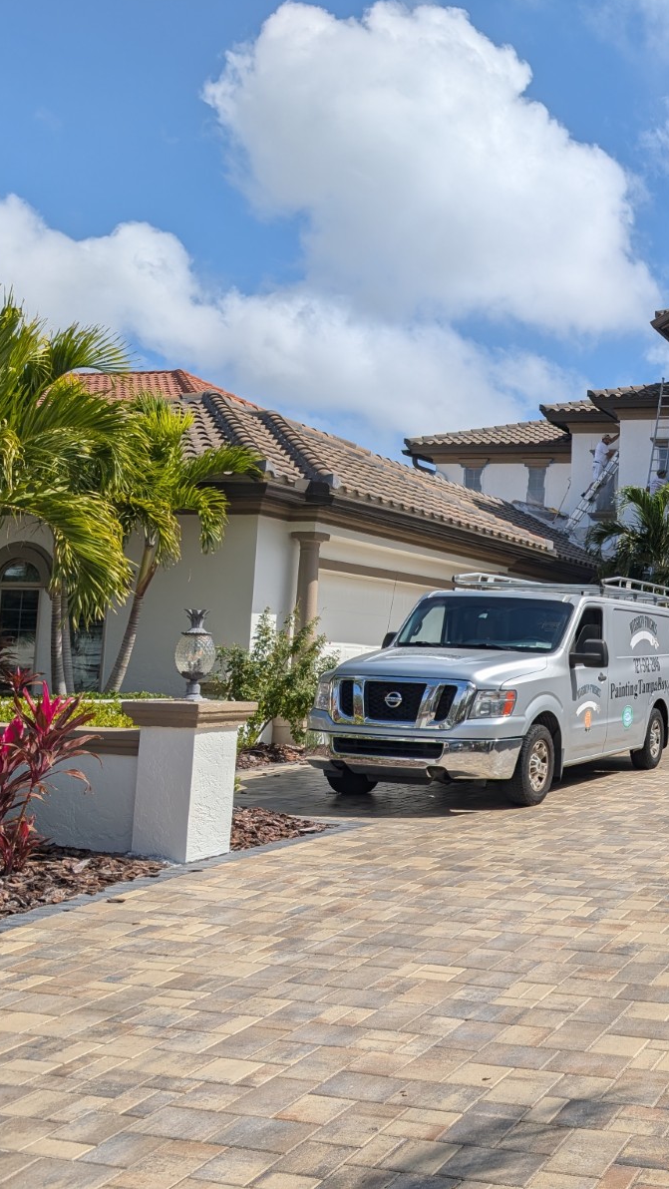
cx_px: 774
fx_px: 1103
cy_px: 592
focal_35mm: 35
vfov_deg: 56.6
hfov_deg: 29.6
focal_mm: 6.9
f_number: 1.68
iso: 23
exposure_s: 1/2088
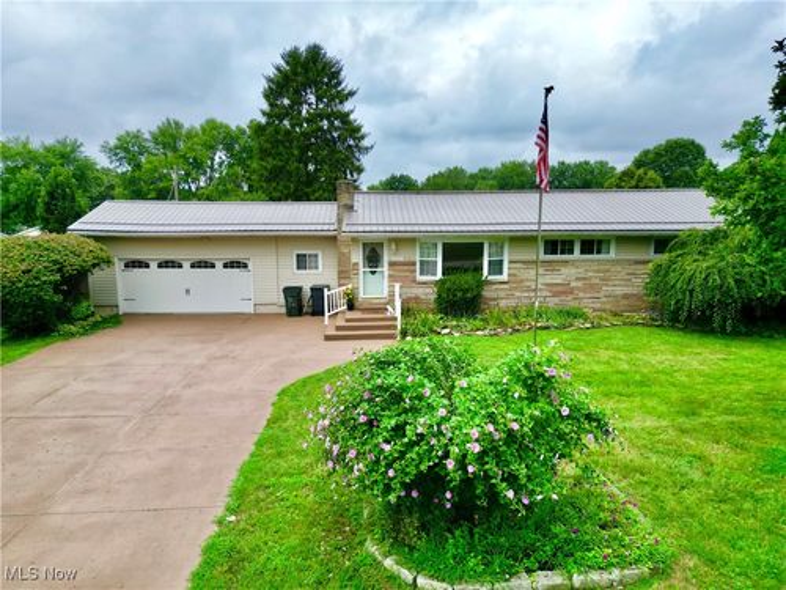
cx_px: 393
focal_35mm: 24
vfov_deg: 56.8
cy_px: 295
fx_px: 545
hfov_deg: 71.6
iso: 100
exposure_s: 1/2500
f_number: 1.7
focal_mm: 6.72
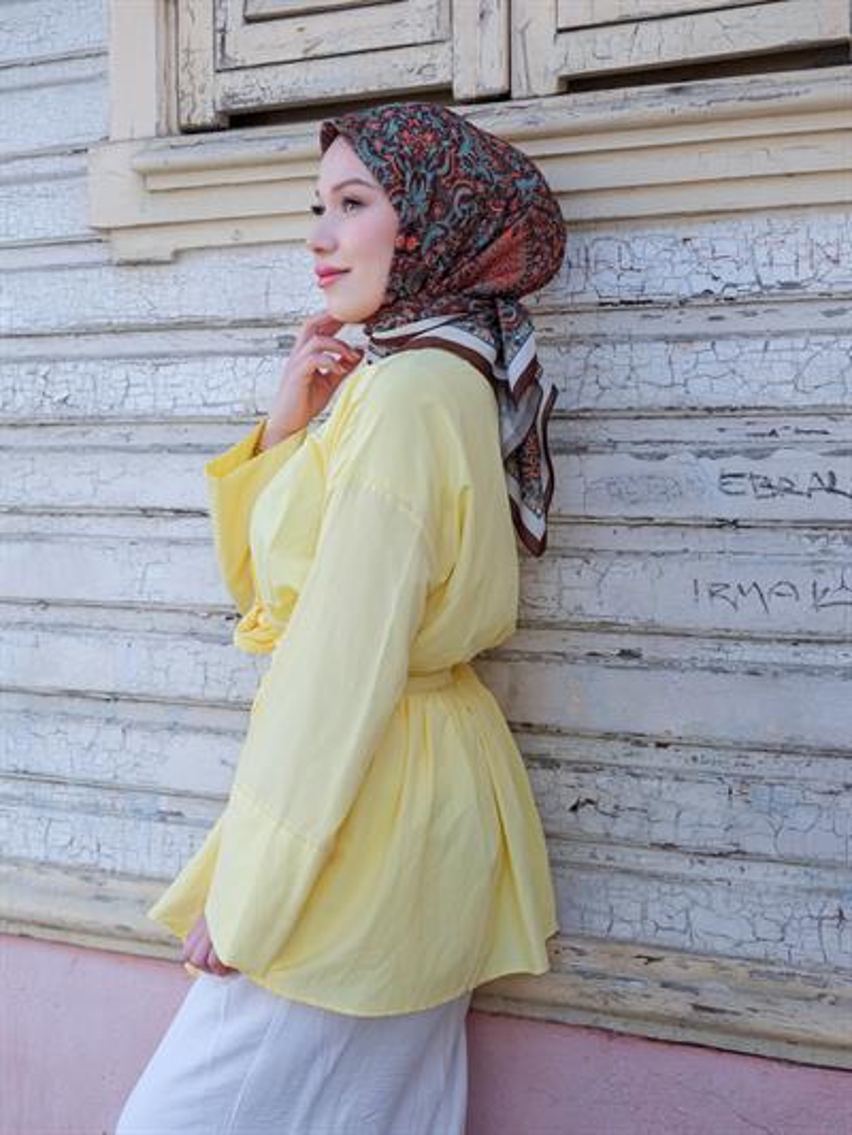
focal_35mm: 55
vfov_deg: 34.9
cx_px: 426
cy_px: 568
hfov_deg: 26.6
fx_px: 1804
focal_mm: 70
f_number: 7.1
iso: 320
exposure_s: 1/160
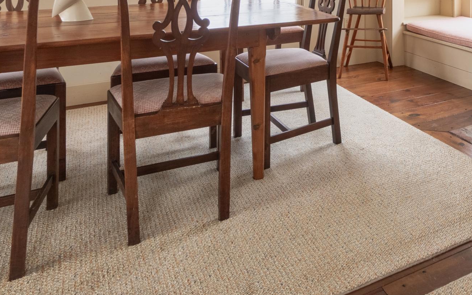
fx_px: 450
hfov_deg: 51.4
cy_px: -57
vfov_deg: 30.8
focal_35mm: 35
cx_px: 386
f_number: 10
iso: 320
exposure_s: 1/80
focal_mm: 10
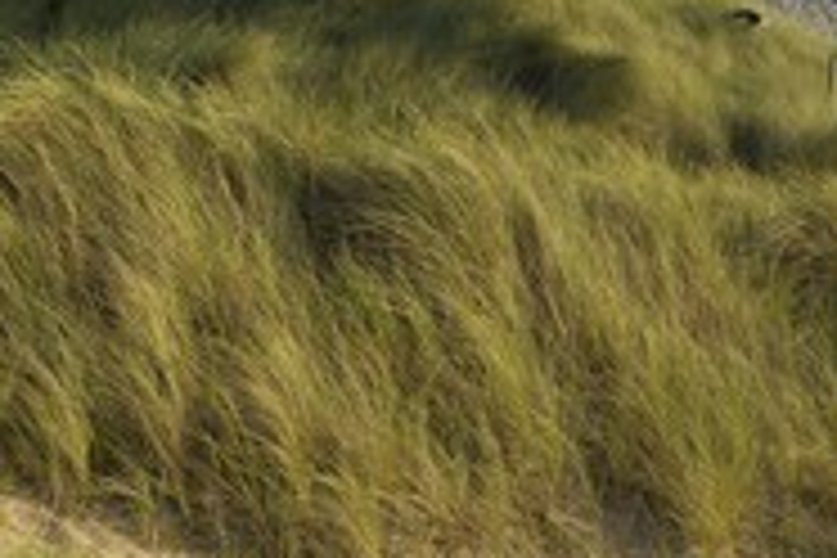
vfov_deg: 14.1
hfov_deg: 20.4
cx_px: -97
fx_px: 2209
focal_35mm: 95
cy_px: -58
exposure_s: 1/100
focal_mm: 28
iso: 100
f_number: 6.7
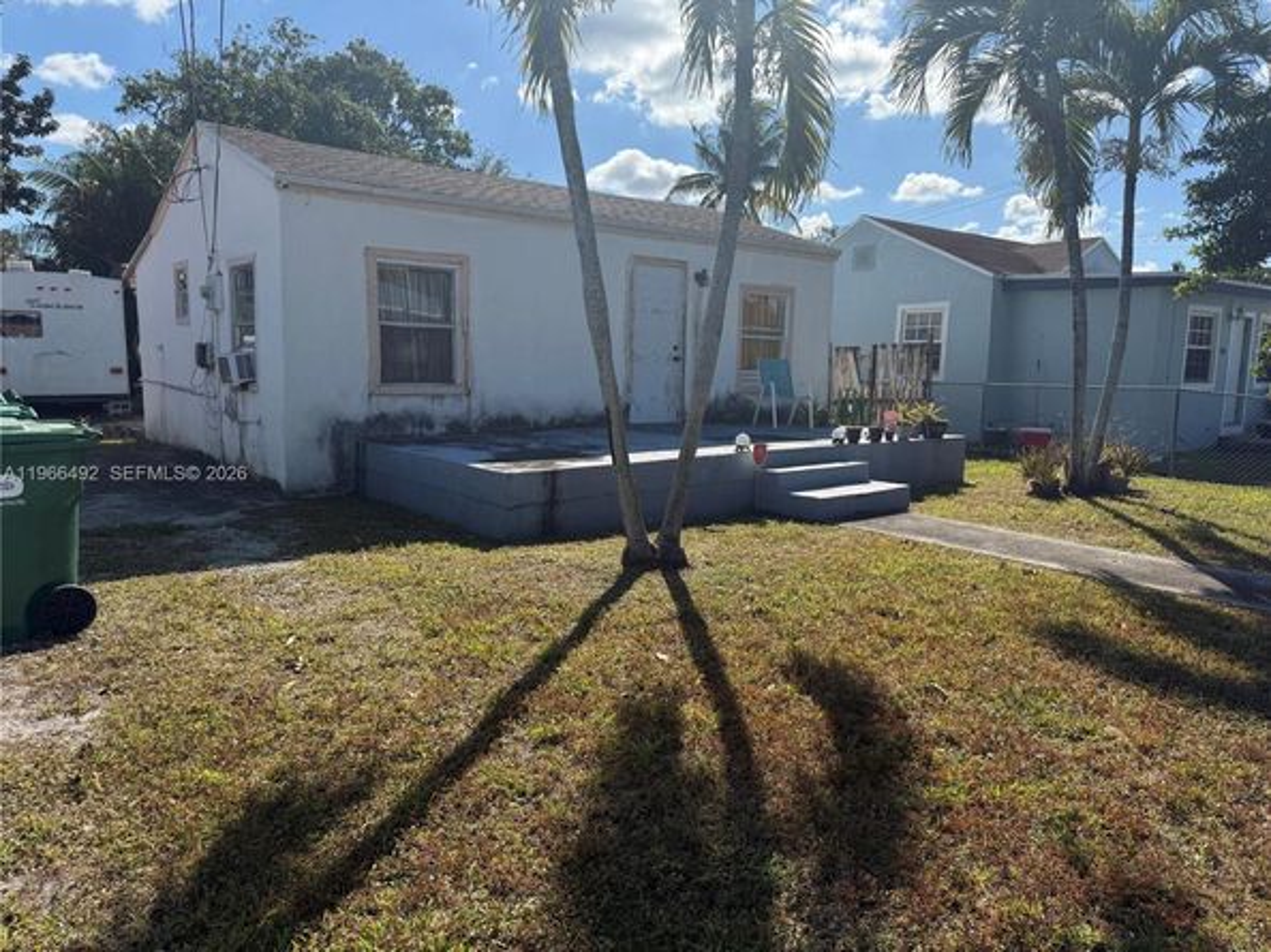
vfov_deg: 56.8
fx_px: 881
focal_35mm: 24
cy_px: 476
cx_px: 636
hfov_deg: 71.6
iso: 100
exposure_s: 1/6173
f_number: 1.78
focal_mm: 6.76
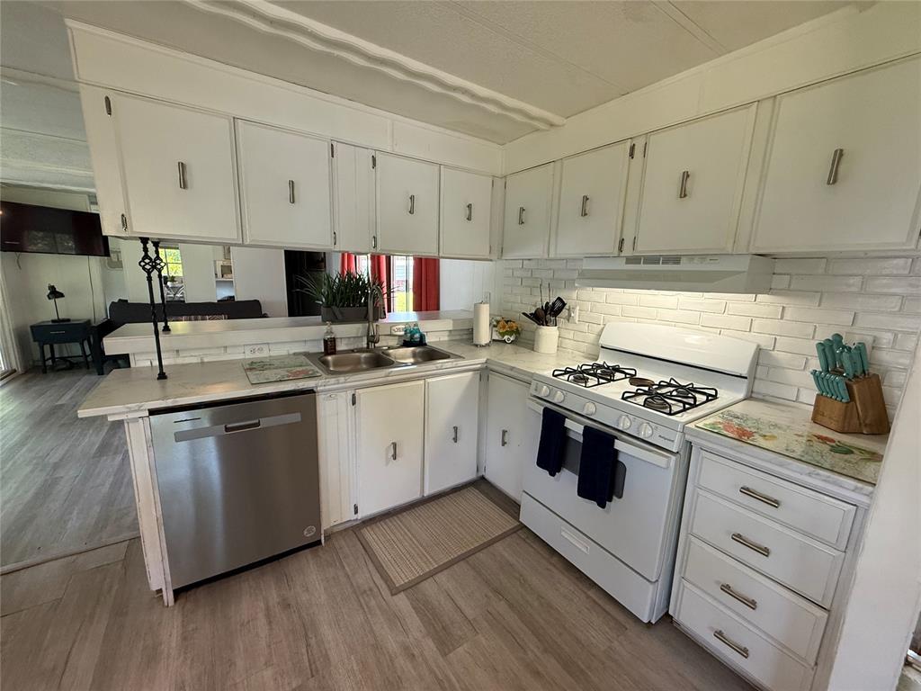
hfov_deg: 102.1
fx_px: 372
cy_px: 346
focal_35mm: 14
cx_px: 460
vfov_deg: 85.7
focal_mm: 2.22
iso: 320
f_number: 2.2
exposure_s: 1/120
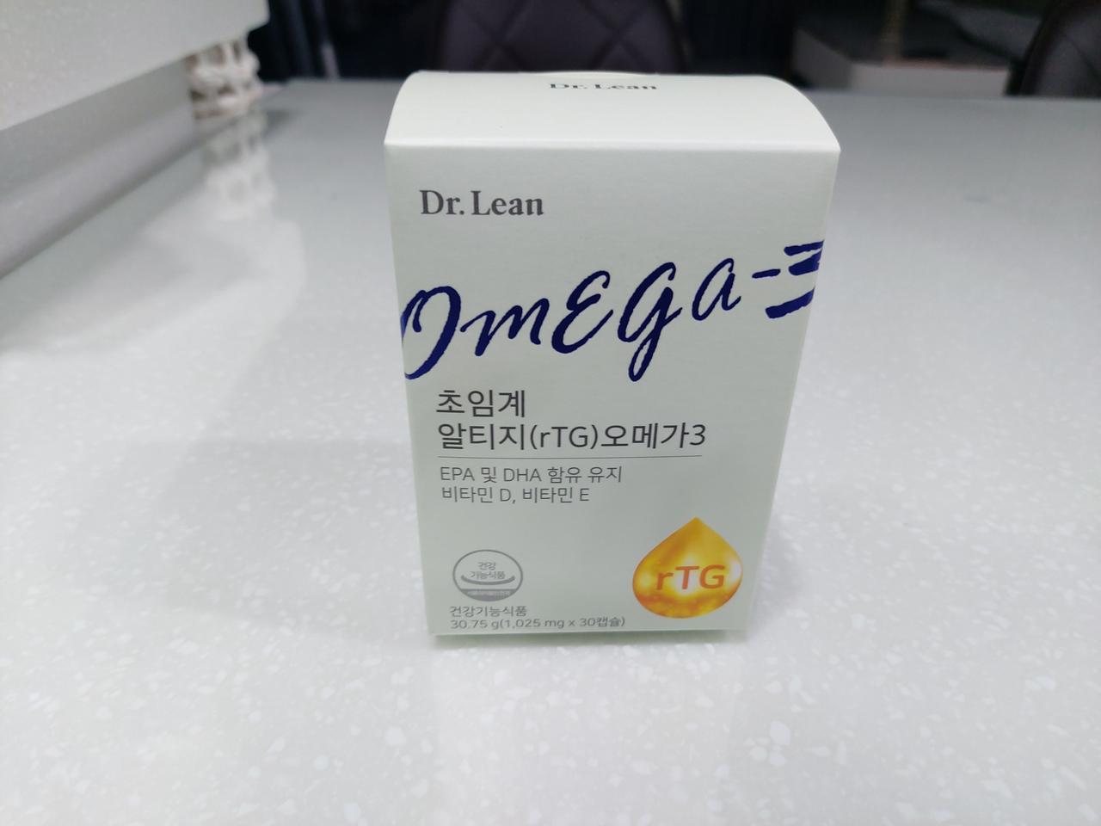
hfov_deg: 69.4
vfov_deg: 54.9
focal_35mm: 25
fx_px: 795
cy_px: 413
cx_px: 550
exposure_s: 1/60
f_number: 2
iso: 100
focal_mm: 4.58
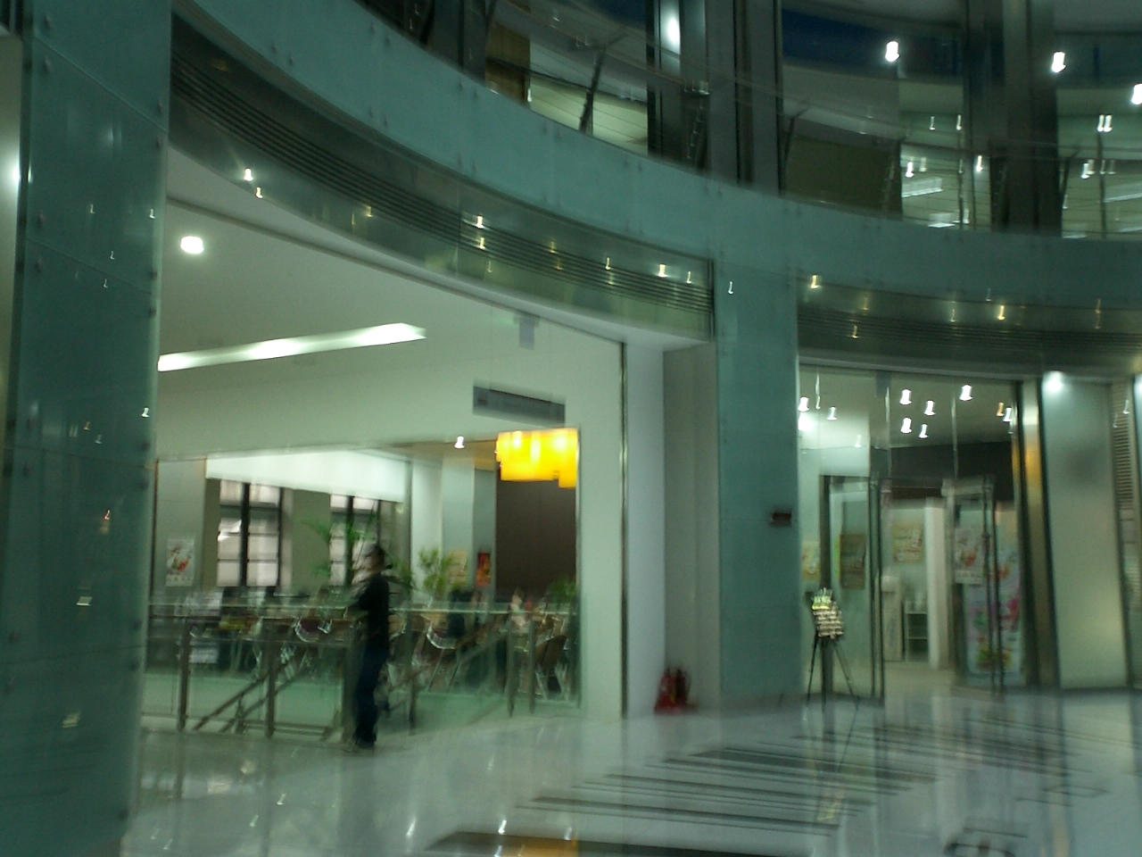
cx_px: 571
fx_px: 1221
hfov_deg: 50.1
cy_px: 428
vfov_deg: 38.7
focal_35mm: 37
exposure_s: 1/10
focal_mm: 5.6
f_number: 3.5
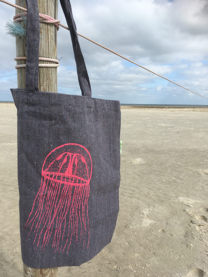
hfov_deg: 48.2
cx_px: 104
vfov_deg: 61.7
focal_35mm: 29
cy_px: 138
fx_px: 232
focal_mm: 4.15
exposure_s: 1/1789
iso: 25
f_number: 2.2
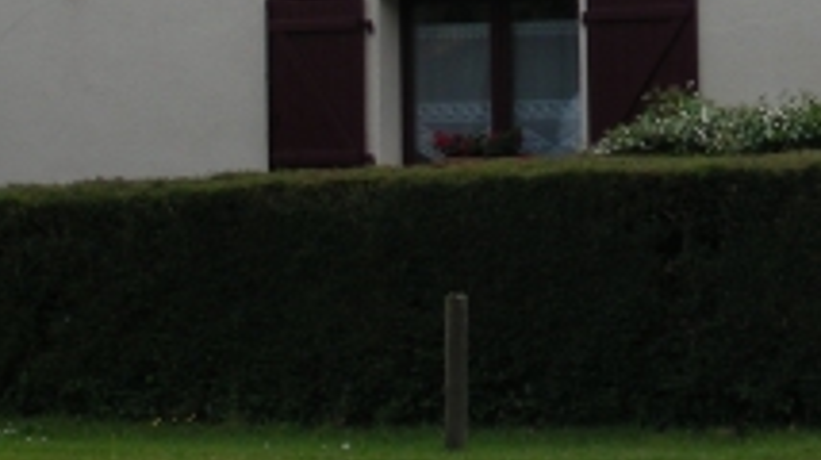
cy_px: -215
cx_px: 771
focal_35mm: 153
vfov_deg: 7.8
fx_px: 3328
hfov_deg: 13.9
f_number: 4
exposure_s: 1/588
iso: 50
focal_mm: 7.4
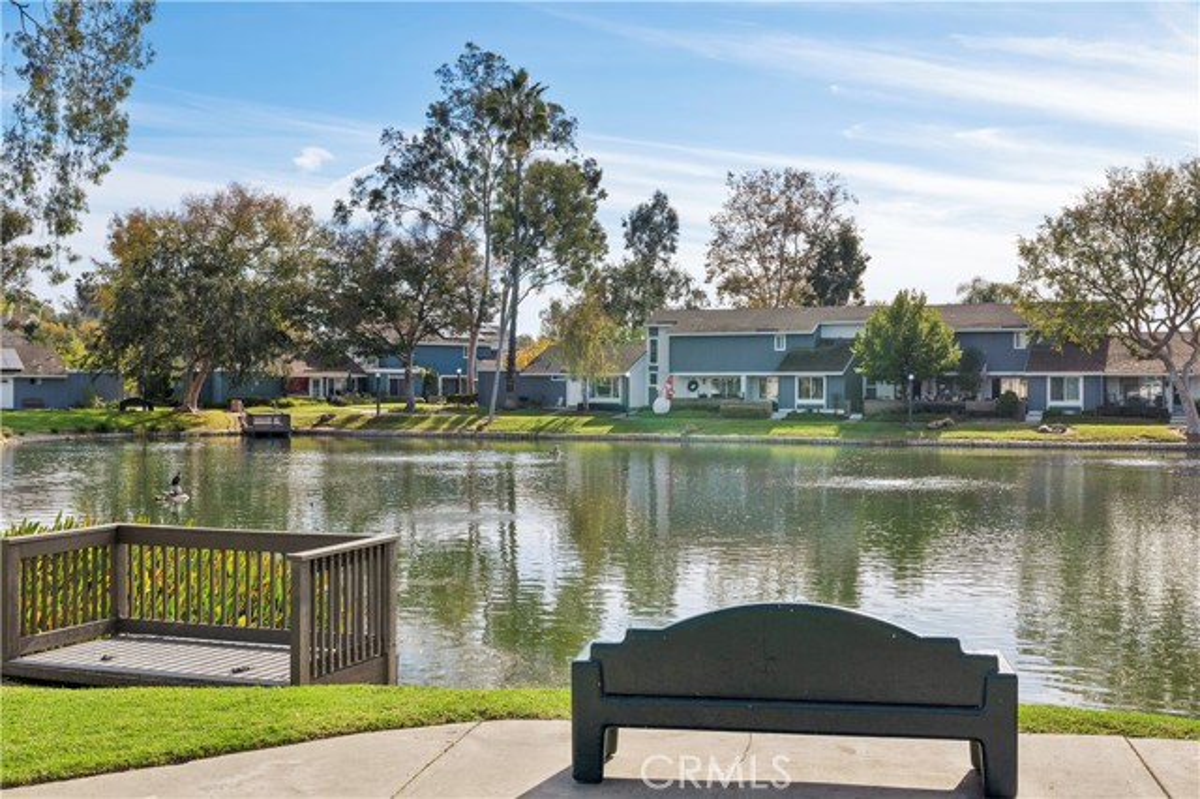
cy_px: 400
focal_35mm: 42
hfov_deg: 46.4
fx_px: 1399
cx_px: 600
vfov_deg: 31.9
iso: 80
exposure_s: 1/160
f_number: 9
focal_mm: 28
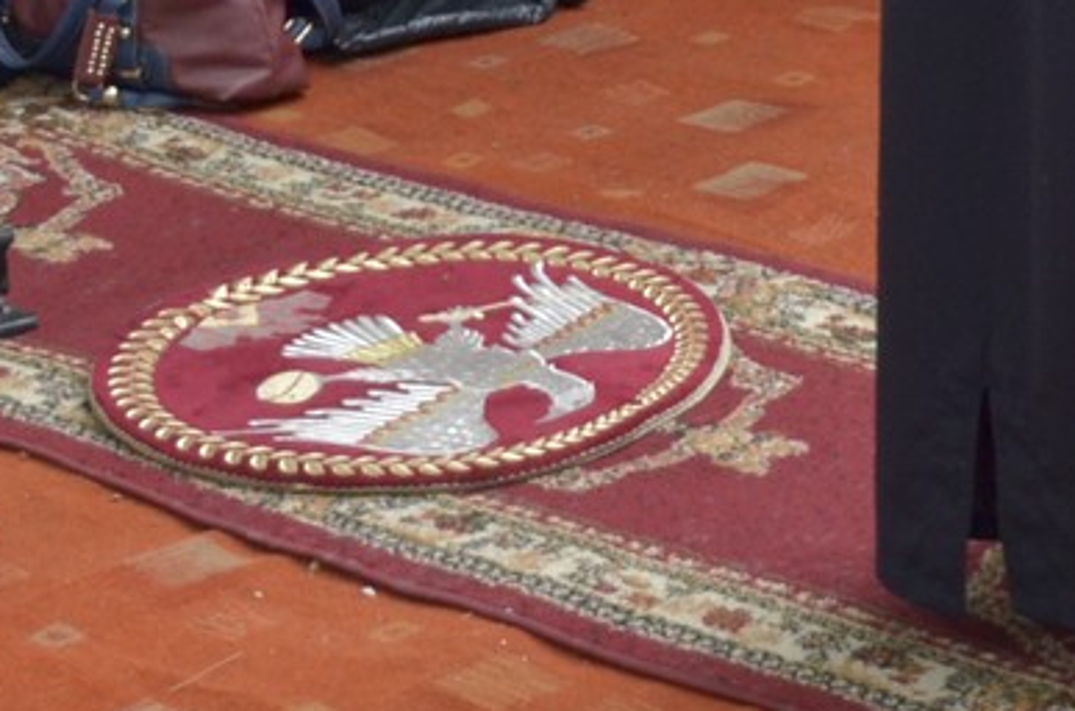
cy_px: -889
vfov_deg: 7.3
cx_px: 972
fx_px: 5302
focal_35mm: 178
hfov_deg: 11.5
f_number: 3.8
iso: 400
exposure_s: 1/125
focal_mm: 24
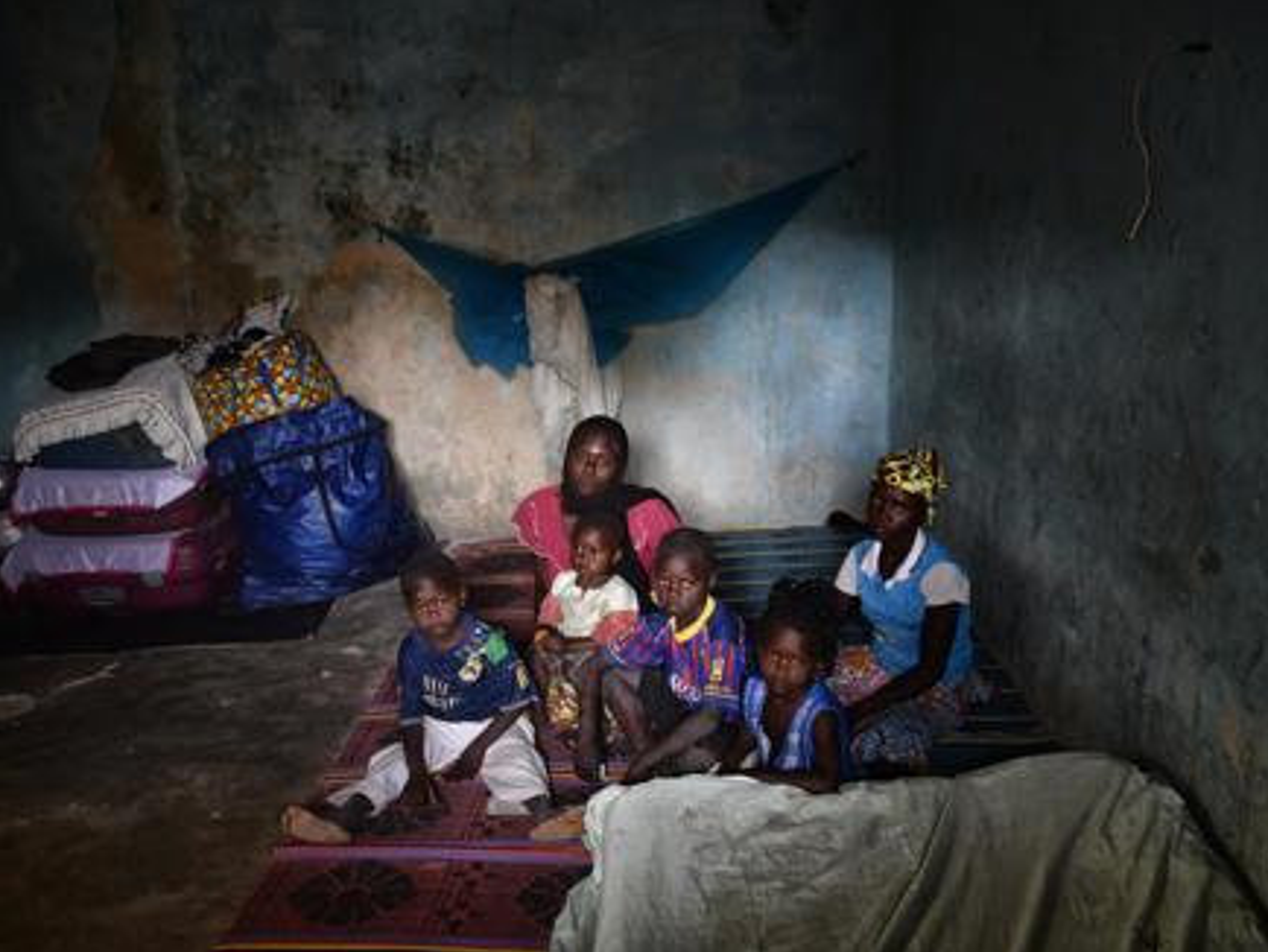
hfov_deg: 58.3
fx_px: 1136
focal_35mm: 31
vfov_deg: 45.5
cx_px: 657
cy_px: 472
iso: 1400
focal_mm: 28
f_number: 3.5
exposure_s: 1/30
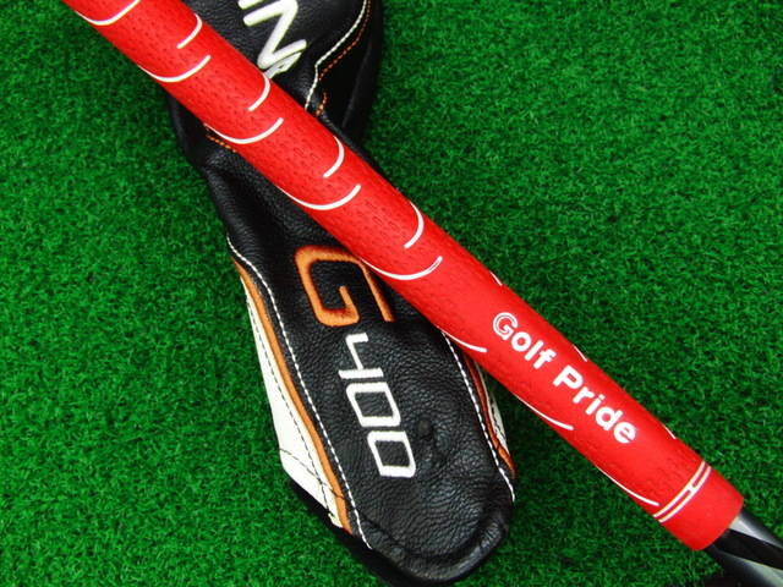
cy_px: 294
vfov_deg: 38.7
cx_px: 392
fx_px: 837
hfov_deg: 50.1
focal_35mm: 37
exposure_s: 1/50
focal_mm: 6.42
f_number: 3.6
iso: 400
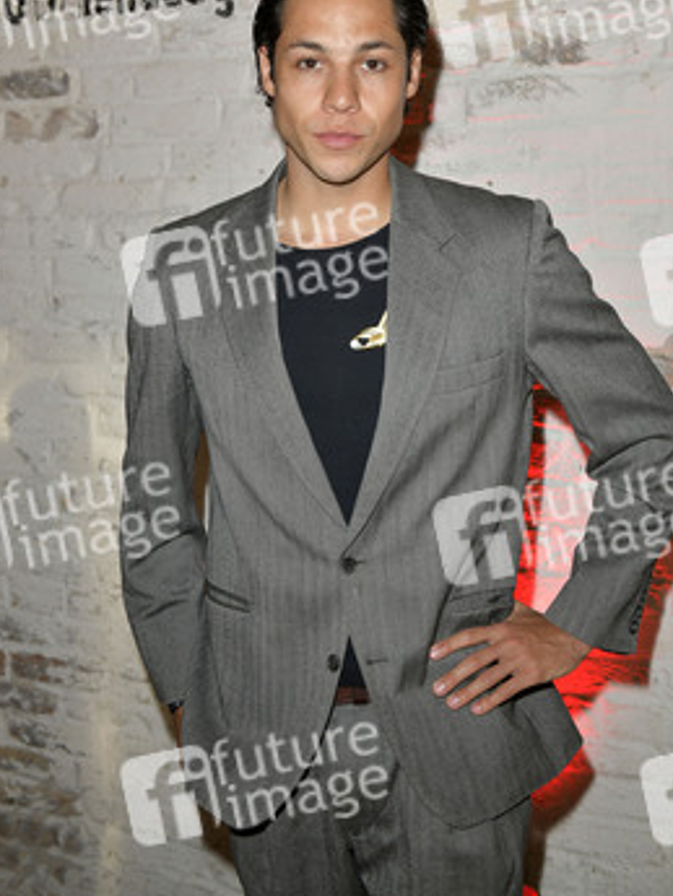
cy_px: 395
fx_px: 1269
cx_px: 330
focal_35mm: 49
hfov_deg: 29.7
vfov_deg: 38.8
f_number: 5.6
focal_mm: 44
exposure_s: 1/250
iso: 500
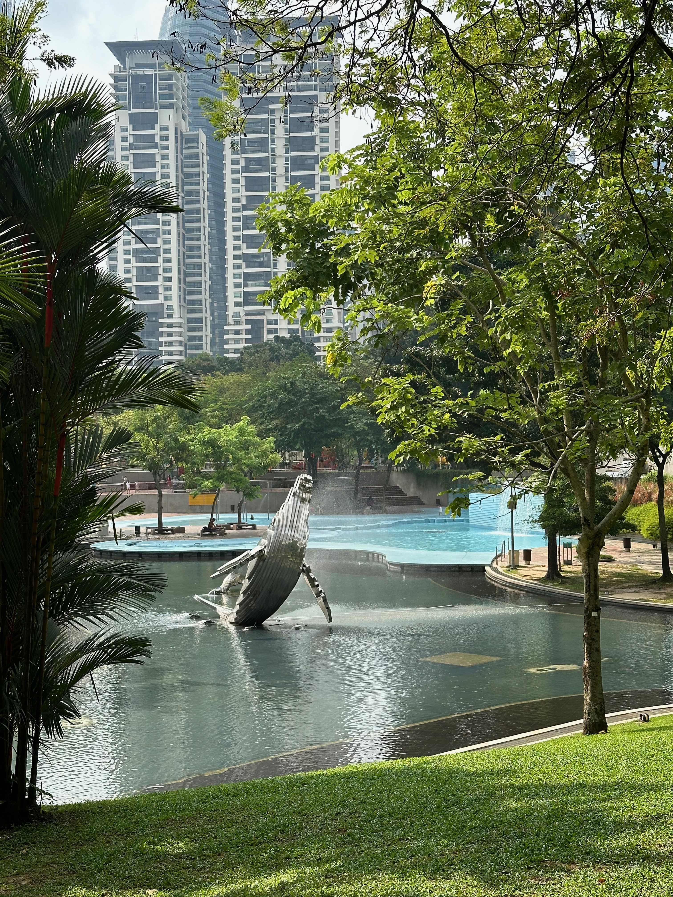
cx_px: 336
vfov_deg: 39.7
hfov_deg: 30.3
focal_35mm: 48
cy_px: 448
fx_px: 1244
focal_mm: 6.86
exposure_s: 1/1848
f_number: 1.78
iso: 64
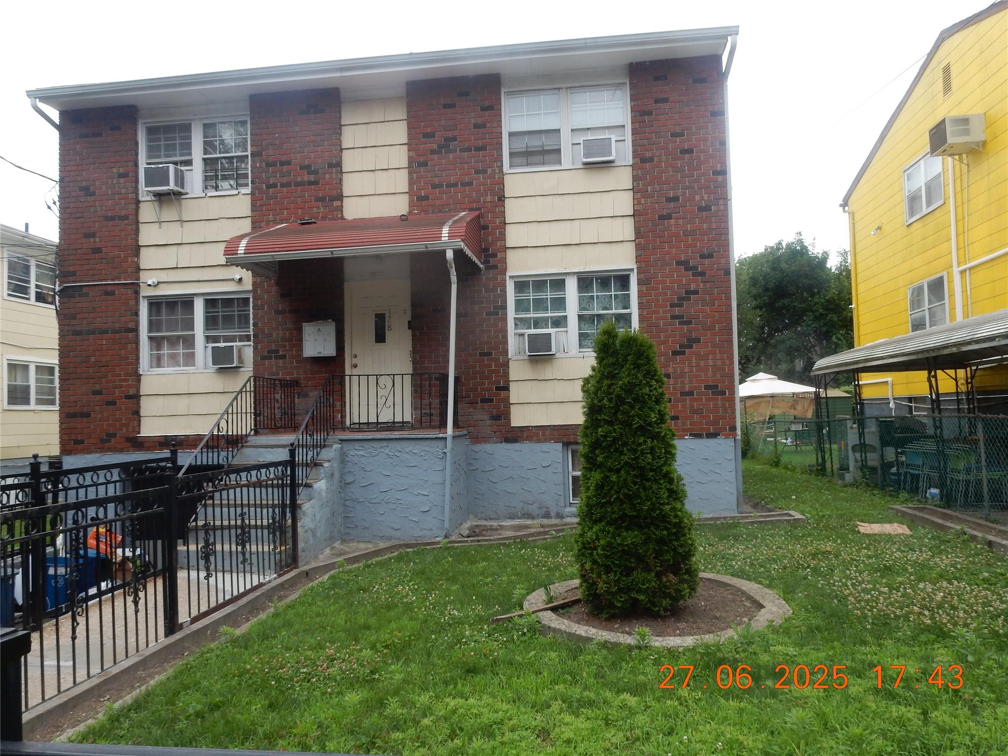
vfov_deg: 54.9
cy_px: 378
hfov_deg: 69.4
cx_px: 504
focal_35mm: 25
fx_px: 728
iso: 125
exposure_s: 1/60
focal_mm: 4.5
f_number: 4.5
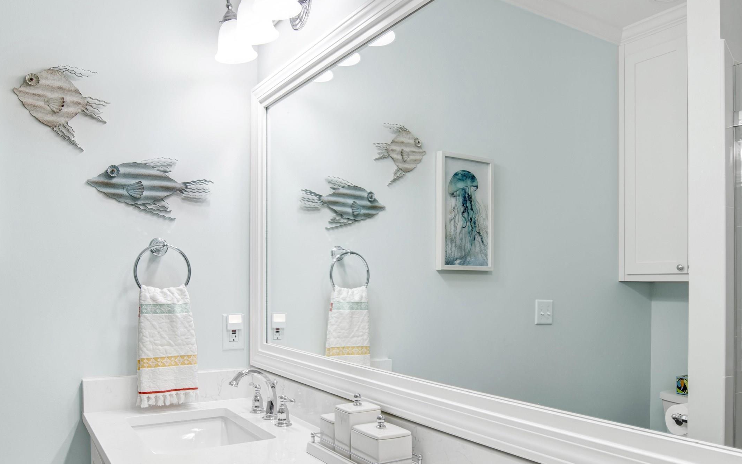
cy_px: 276
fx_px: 566
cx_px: 377
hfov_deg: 66.5
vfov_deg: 44.3
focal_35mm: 28
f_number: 11
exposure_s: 1/5
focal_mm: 19
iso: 200
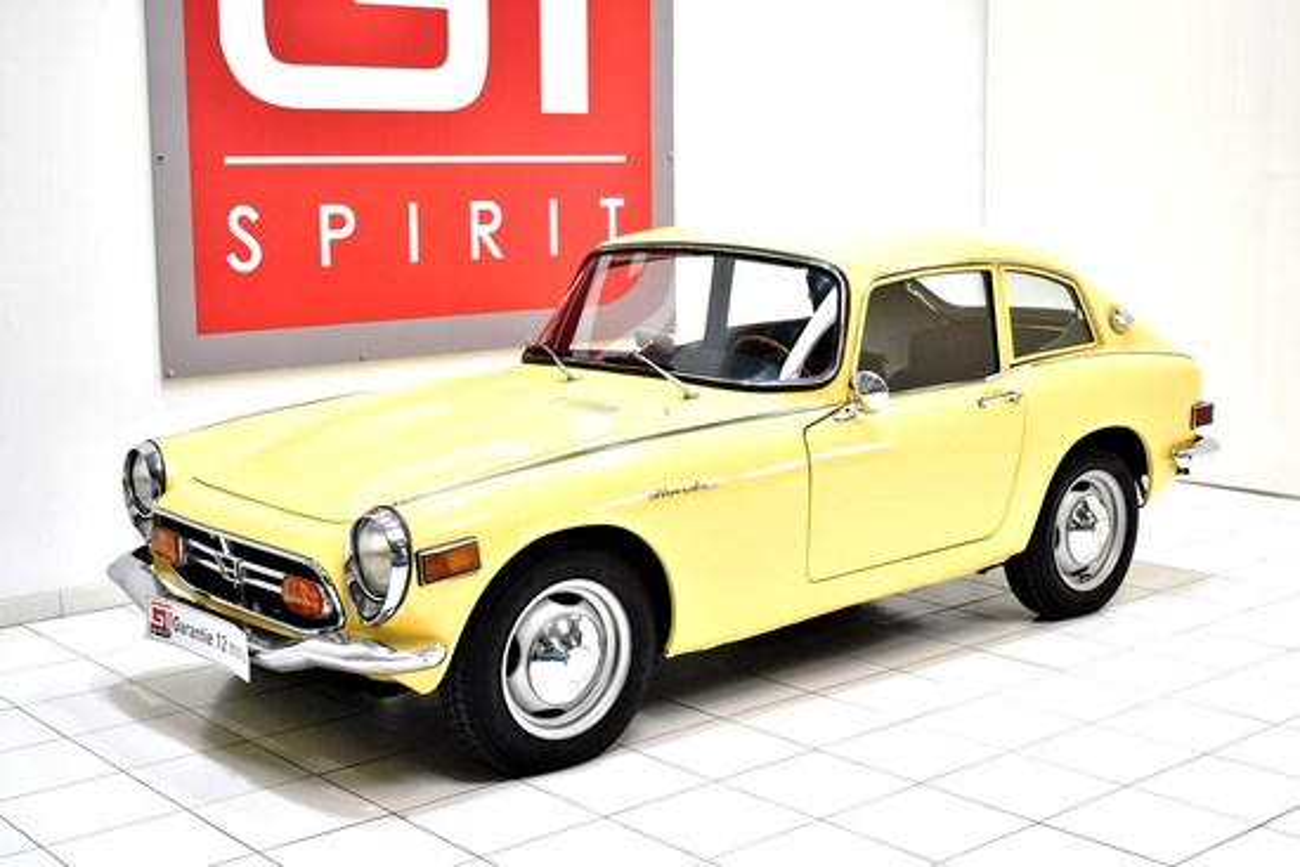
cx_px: 650
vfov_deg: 28.1
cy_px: 434
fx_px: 1734
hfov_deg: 41.1
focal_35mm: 48
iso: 100
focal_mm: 32
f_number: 4.5
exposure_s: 1/13
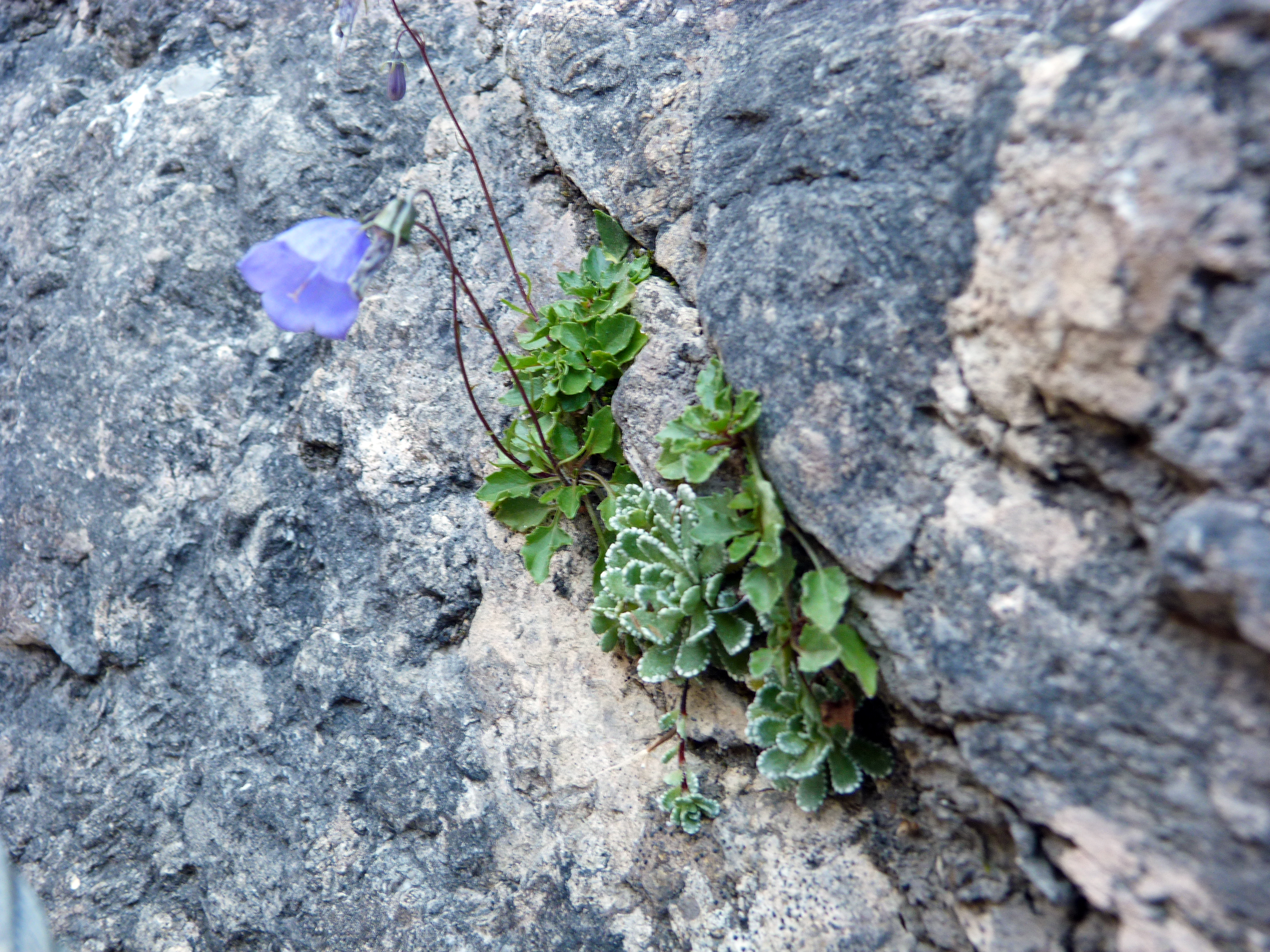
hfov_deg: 38.9
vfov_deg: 29.7
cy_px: 476
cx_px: 635
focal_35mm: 49
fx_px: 1798
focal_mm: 8.7
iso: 100
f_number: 3.2
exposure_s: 1/25
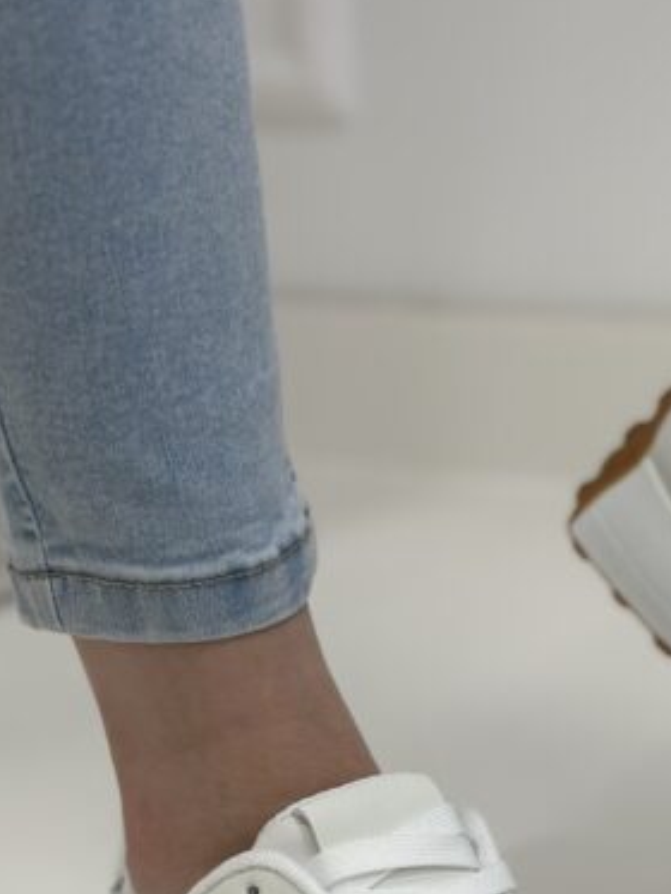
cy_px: 789
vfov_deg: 18.8
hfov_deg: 14.2
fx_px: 2661
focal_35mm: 103
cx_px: 671
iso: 80
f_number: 1.78
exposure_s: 1/100
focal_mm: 6.86
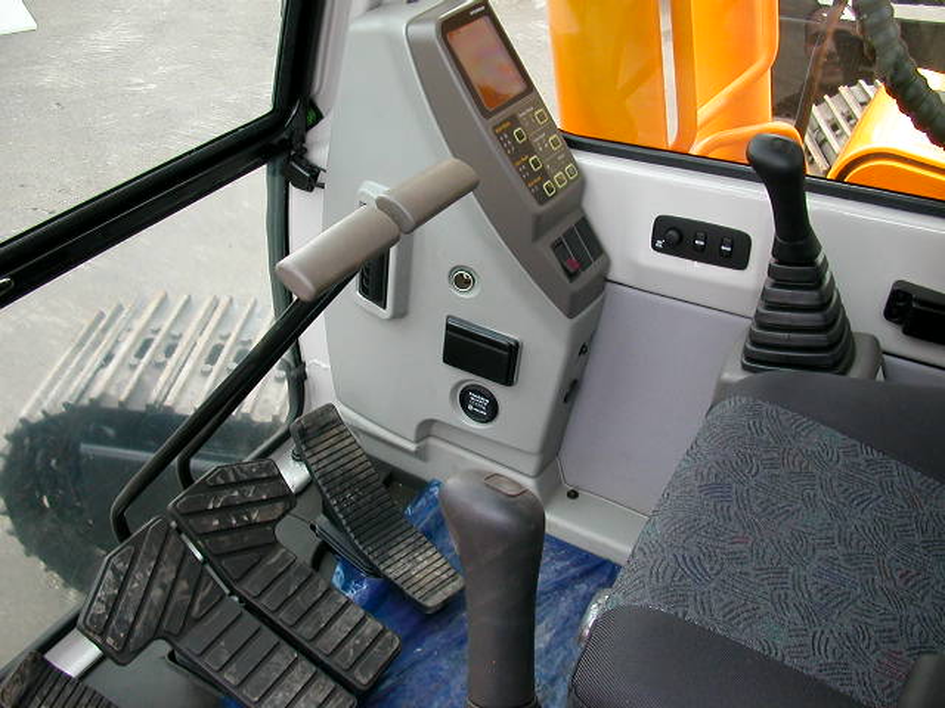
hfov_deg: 50.1
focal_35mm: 37
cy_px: 354
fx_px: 1010
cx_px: 472
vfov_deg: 38.7
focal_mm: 5.6
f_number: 2.7
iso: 100
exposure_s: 1/97.4
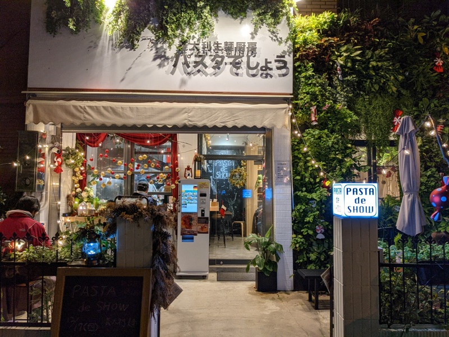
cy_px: 168
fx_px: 350
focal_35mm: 27
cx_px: 224
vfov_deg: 51.4
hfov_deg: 65.3
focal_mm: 4.38
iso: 71
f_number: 1.73
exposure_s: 1/60
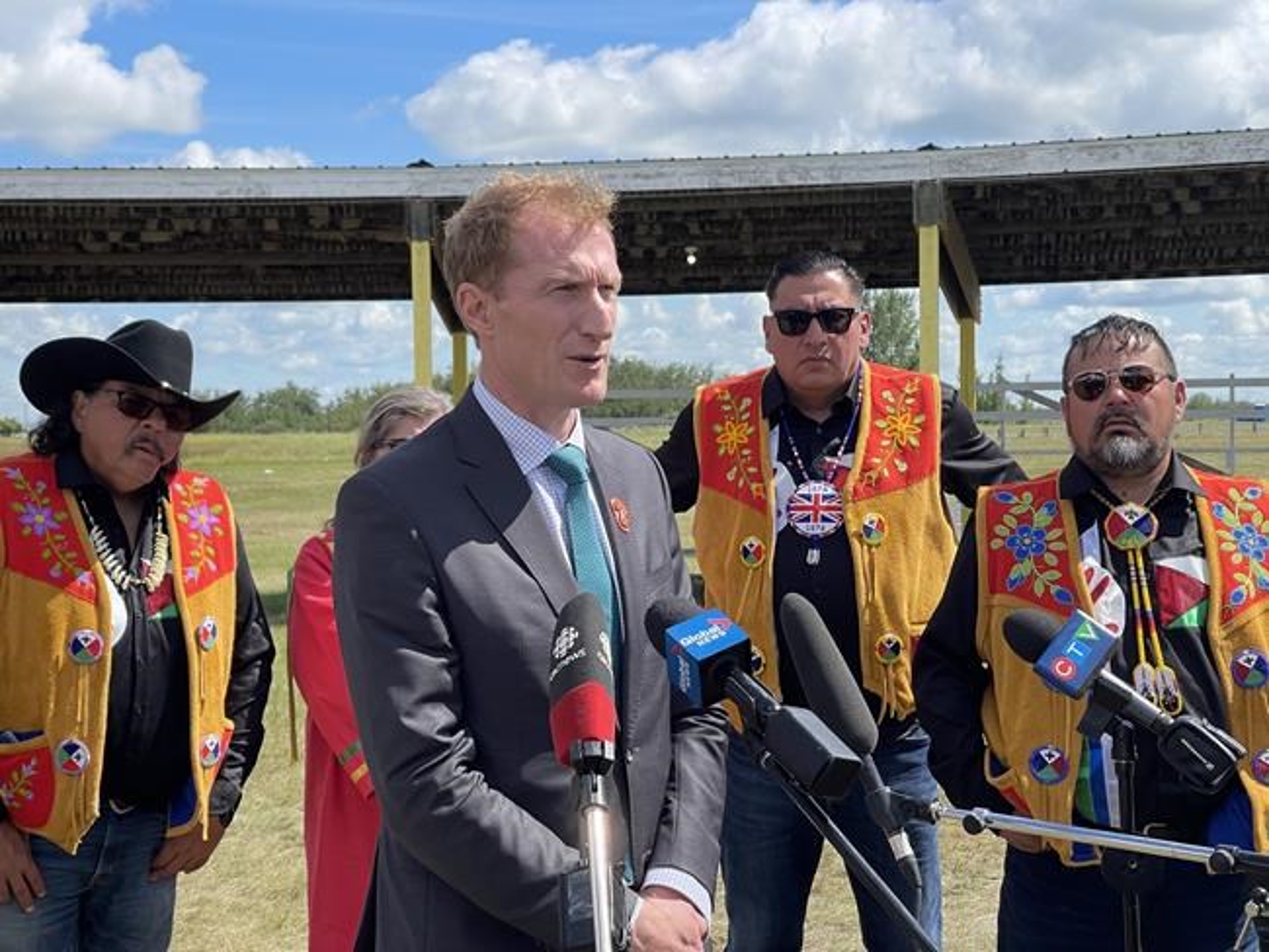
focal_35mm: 64
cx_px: 634
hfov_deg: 30.3
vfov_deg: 22.9
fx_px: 2347
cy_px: 476
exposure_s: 1/1064
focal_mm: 7.5
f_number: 2.2
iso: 20
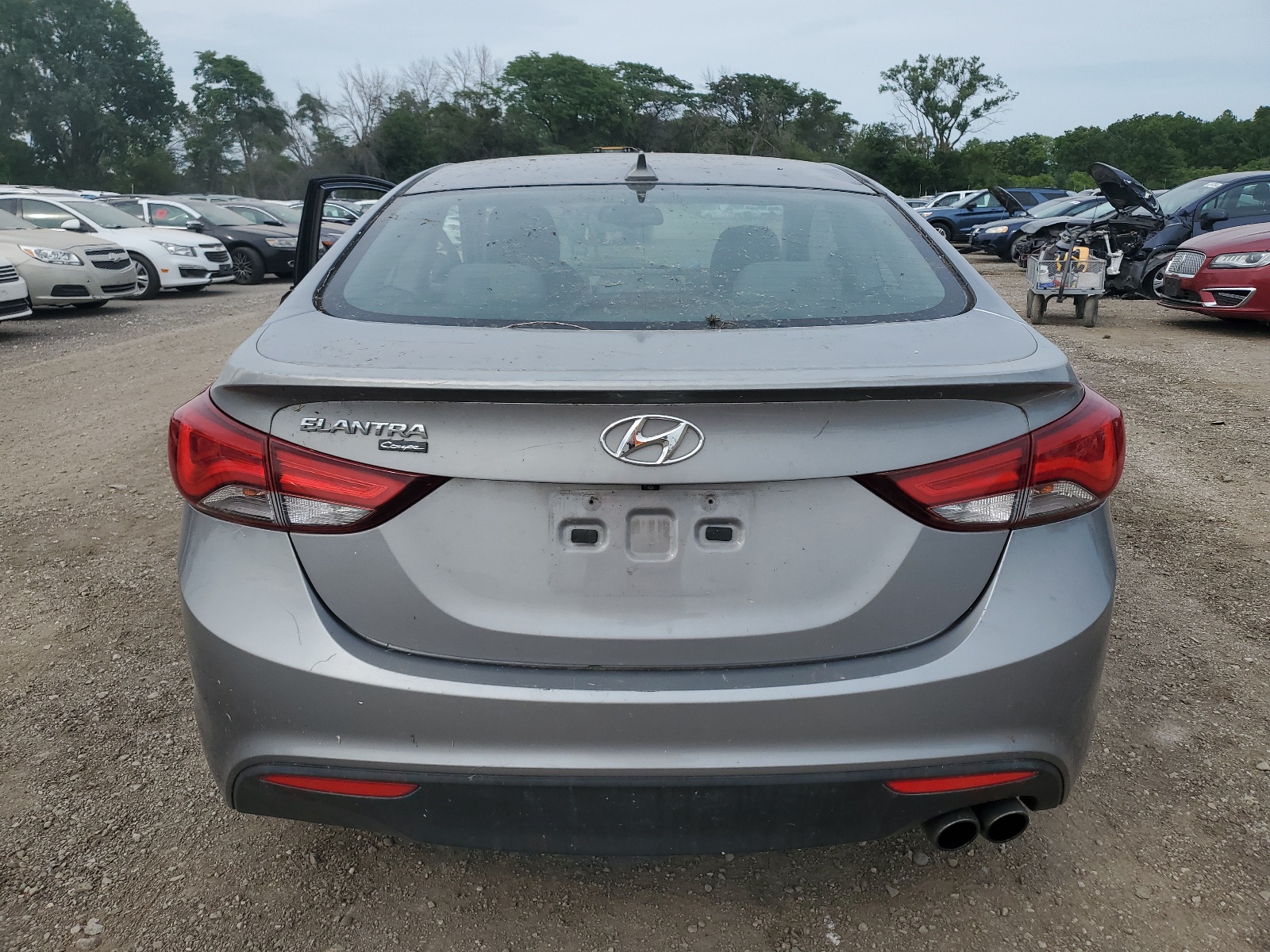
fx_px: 954
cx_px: 635
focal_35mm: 26
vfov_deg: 53.1
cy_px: 476
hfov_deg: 67.3
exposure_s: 1/2500
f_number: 1.5
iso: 50
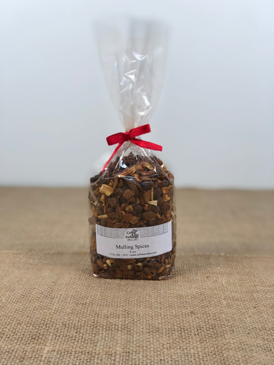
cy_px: 182
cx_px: 137
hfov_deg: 28.0
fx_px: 549
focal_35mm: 52
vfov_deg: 36.8
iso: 25
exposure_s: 1/120
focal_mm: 6
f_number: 2.4
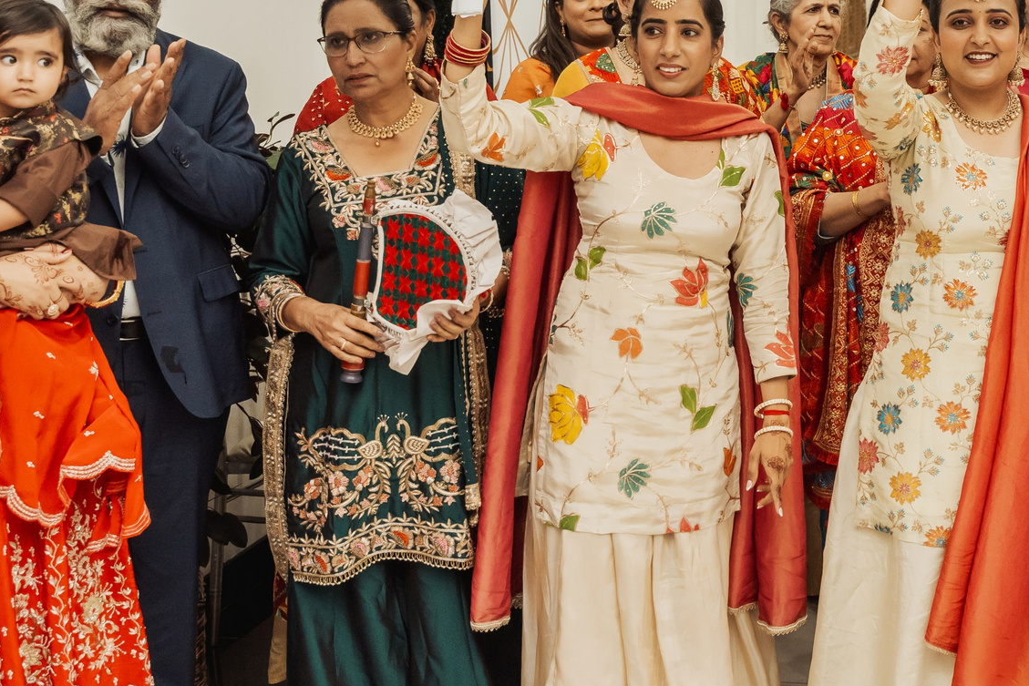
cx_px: 952
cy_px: 173
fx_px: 1950
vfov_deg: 19.8
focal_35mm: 68
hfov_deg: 28.3
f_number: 4
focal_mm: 30.1
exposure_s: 1/200
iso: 1600
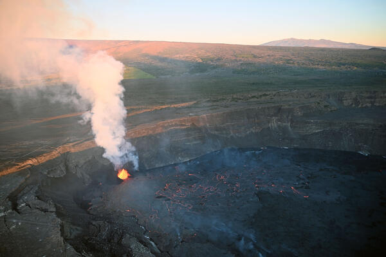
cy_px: 128
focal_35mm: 24
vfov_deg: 53.1
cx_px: 193
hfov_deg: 73.8
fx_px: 257
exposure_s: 1/200
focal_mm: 24
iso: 400
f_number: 4
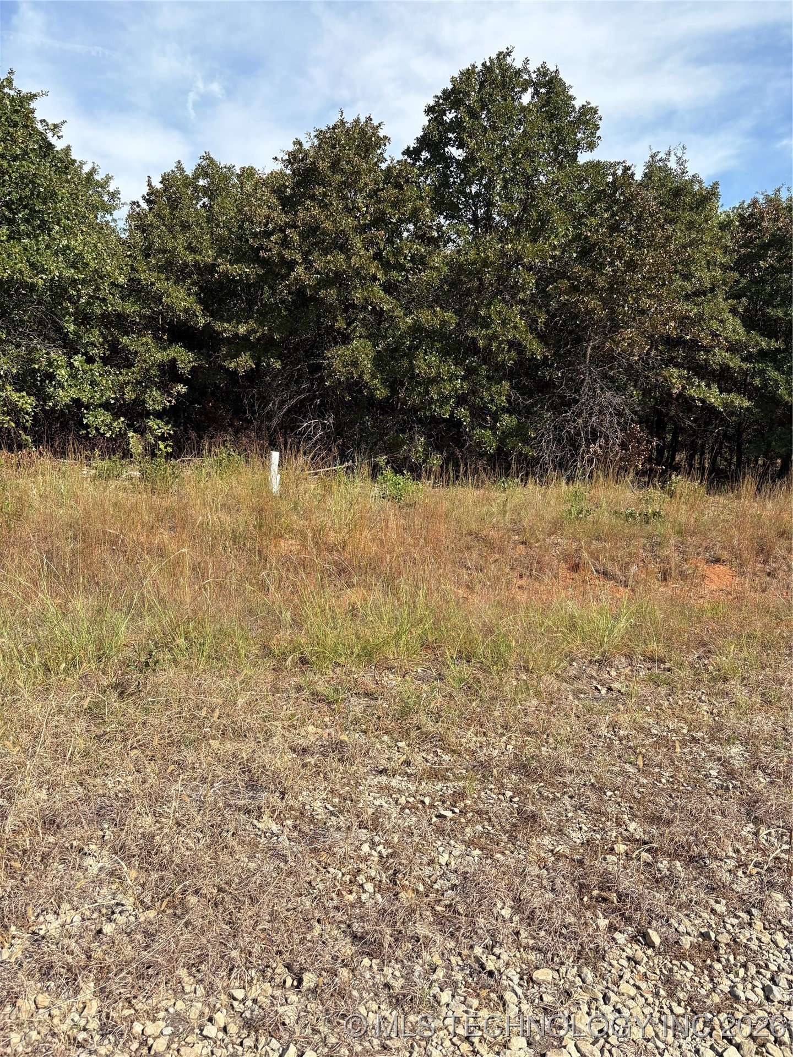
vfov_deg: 67.3
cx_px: 396
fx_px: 794
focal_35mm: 26
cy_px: 528
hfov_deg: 53.1
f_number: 1.6
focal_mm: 5.96
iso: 50
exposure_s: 1/2208
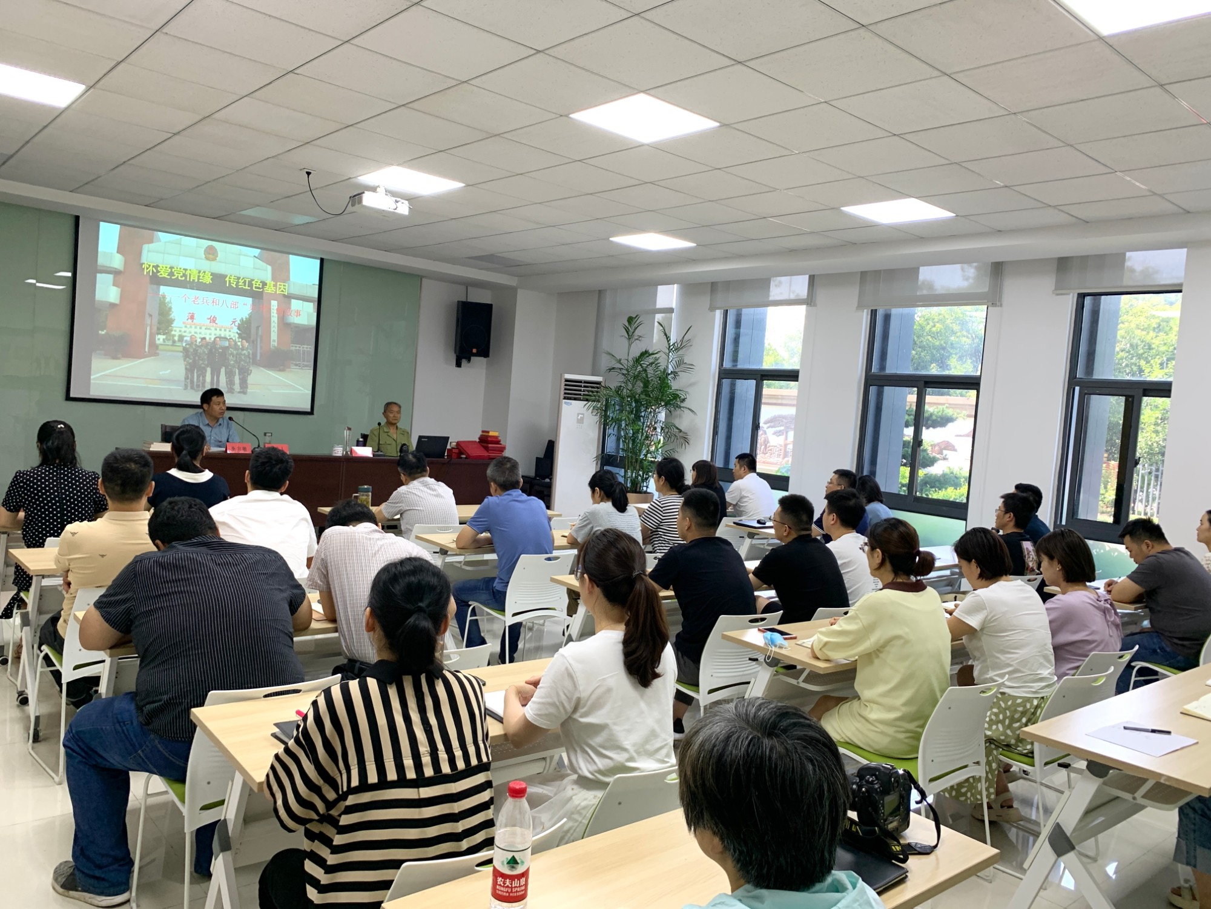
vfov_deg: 53.1
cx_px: 606
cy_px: 454
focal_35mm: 26
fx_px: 910
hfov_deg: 67.3
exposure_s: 1/91
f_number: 1.8
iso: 100
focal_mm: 4.25
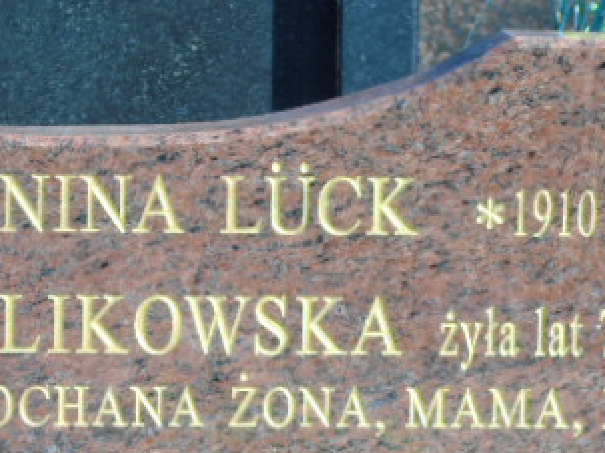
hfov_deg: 7.6
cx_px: 347
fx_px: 4577
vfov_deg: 5.7
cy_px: 459
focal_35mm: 262
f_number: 4.6
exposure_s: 1/160
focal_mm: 22
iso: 80
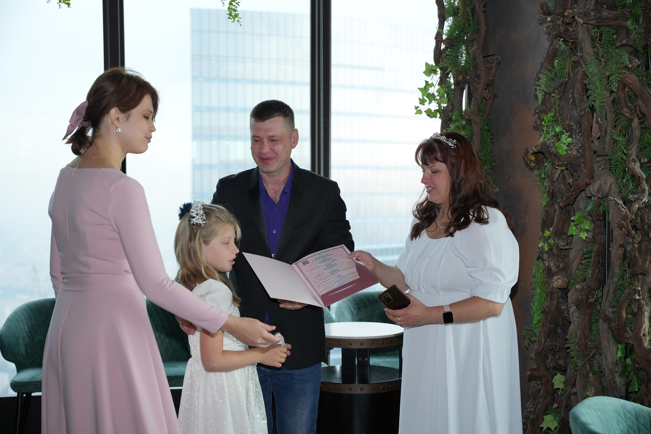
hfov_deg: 37.2
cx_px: 326
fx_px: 967
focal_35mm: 54
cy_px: 217
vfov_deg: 25.3
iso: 800
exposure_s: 1/640
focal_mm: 53.5
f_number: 4
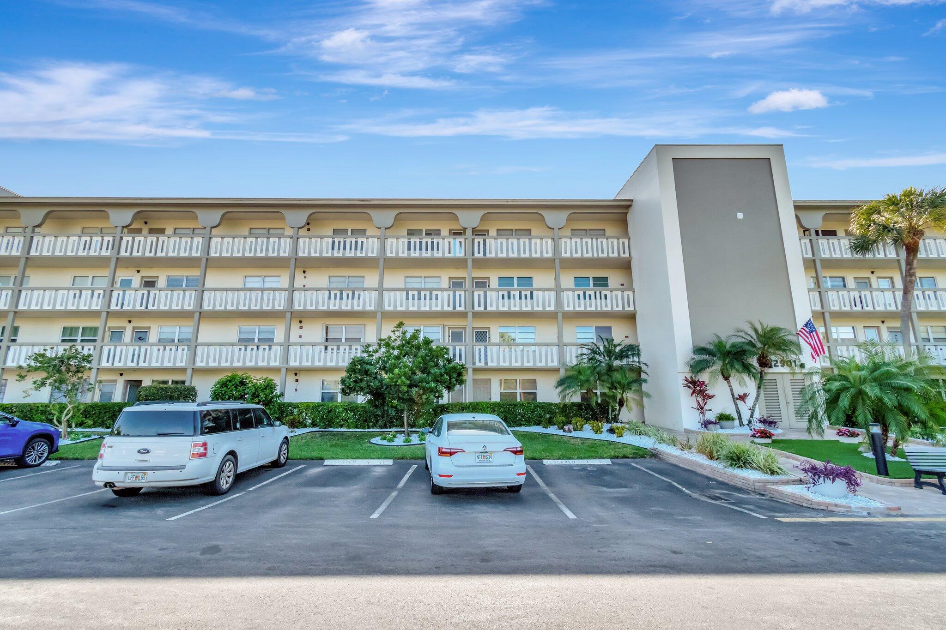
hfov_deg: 100.4
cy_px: 315
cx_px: 473
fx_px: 394
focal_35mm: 15
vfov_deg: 77.3
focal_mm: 10
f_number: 8
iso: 1000
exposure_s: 1/1250
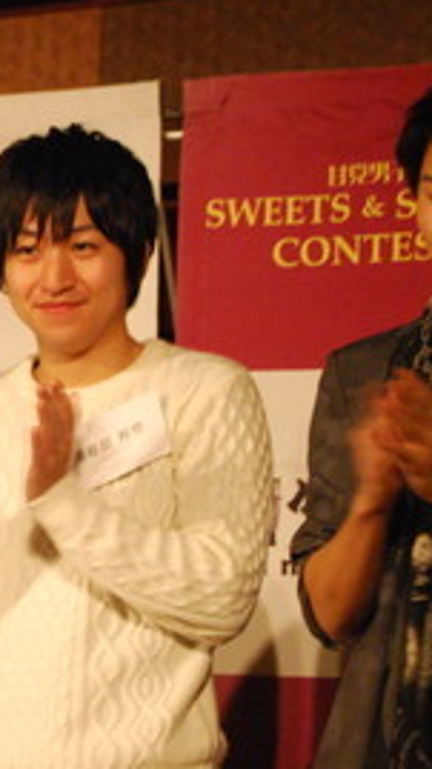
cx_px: -372
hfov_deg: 7.0
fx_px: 3432
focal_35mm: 168
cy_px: 260
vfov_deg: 12.8
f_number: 5.3
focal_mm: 45
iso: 1600
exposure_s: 1/25
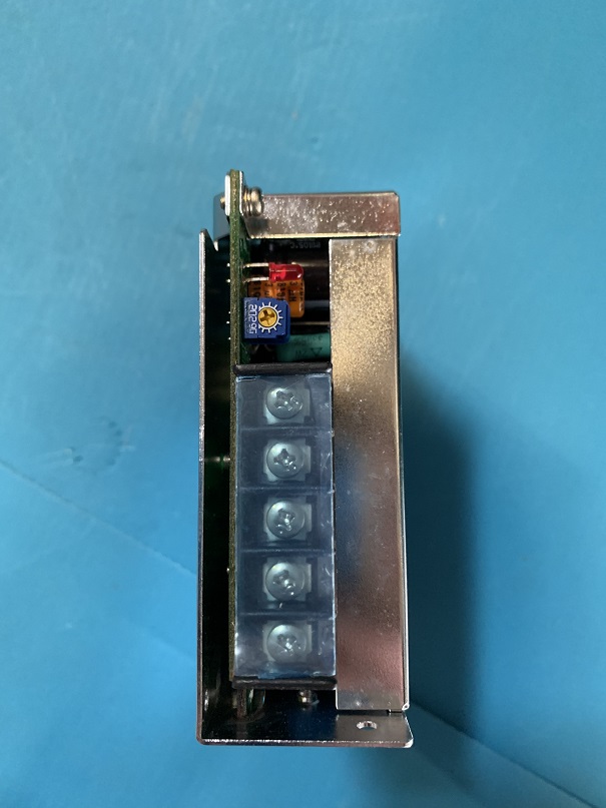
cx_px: 303
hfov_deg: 53.1
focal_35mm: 26
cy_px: 404
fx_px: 607
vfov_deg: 67.3
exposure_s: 1/40
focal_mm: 4.25
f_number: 1.8
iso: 400
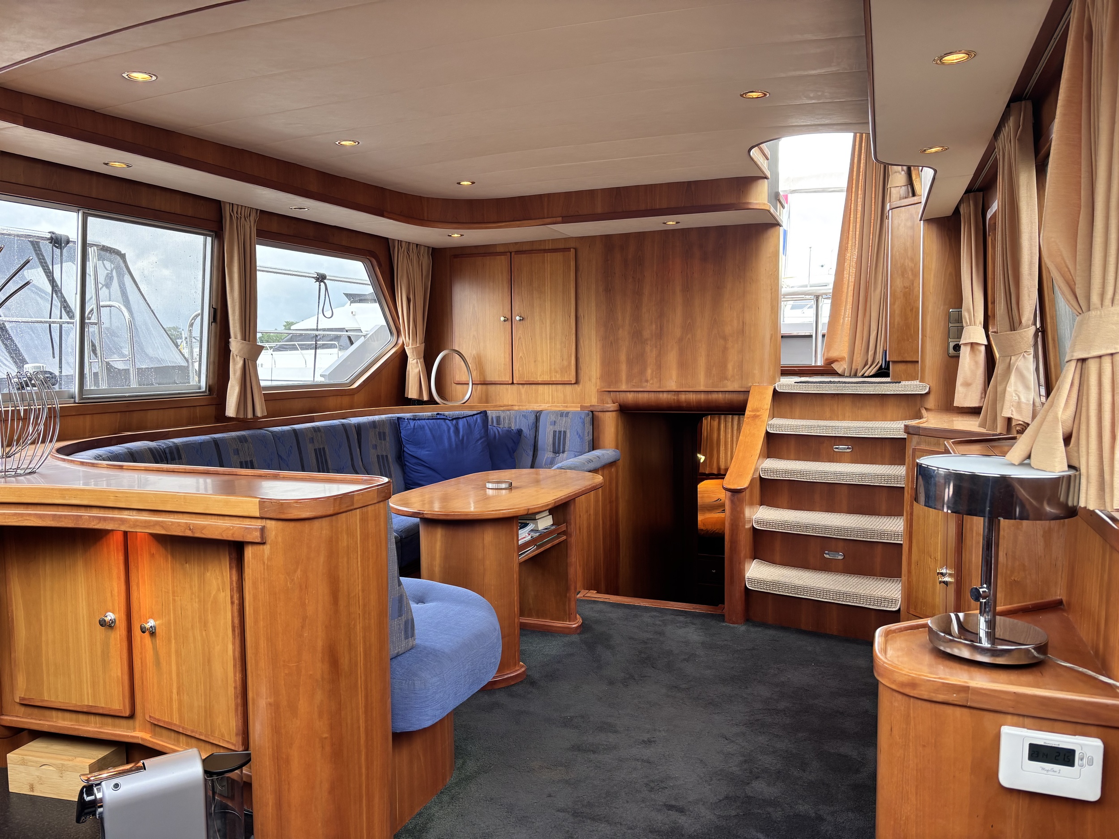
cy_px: 420
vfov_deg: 53.1
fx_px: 840
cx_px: 560
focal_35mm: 26
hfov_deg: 67.3
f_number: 1.6
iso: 100
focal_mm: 5.96
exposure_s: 1/121
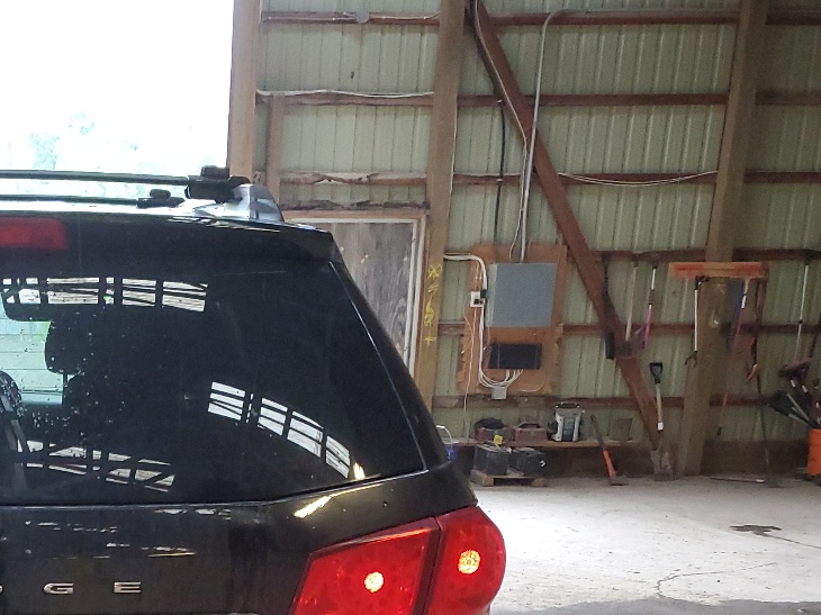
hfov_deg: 30.7
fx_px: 1351
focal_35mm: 57
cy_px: 658
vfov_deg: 24.1
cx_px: -49
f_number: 1.5
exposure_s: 1/60.2
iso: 301
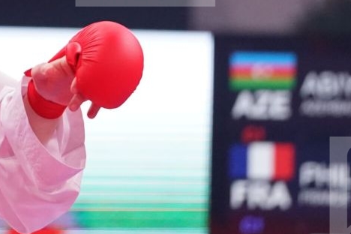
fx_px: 7507
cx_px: -109
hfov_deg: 2.7
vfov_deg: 1.8
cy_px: -62
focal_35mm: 770
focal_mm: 200
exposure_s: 1/1000
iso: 4000
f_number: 2.8
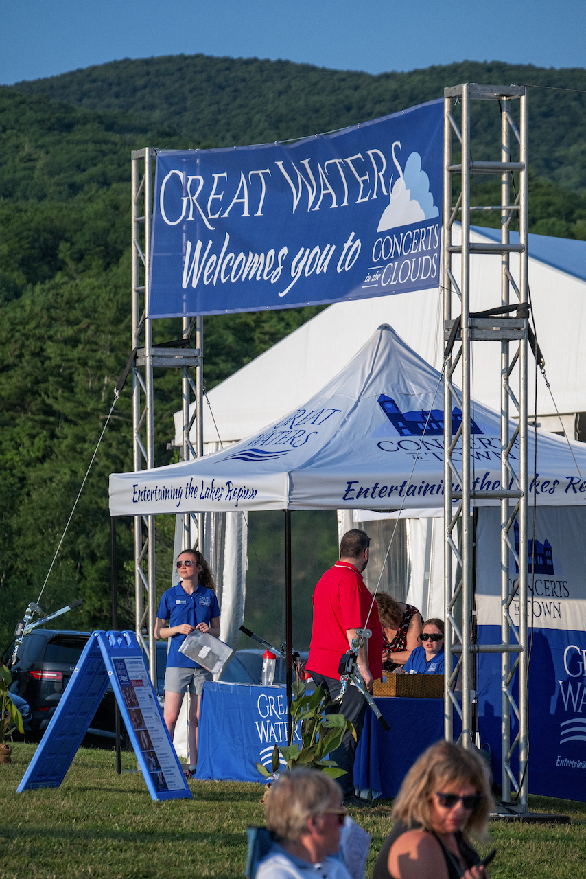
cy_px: 440
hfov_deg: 8.1
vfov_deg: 12.1
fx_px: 4148
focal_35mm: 170
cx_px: 293
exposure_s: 1/640
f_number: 8
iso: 800
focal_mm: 170
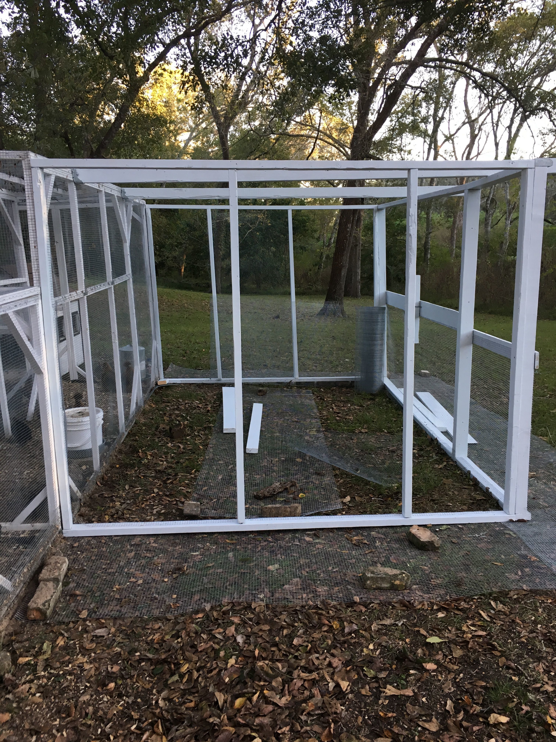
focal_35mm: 29
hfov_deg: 48.2
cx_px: 278
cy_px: 371
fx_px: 621
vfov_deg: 61.7
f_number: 2.2
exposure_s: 1/40
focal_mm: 4.15
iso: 25
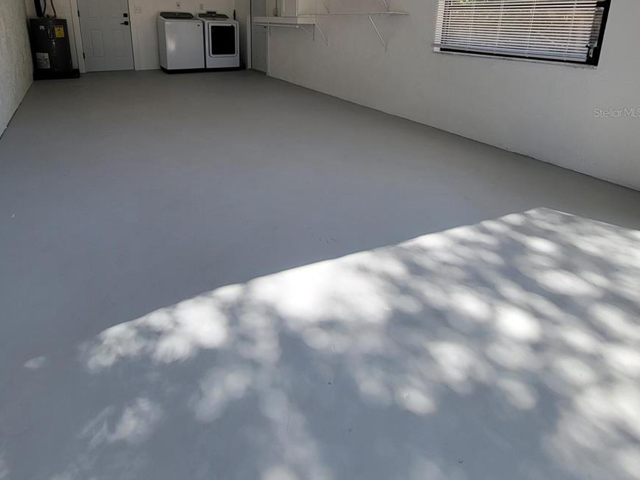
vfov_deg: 66.5
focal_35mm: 18
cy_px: 112
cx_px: 314
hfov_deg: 87.8
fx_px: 333
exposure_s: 1/383
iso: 50
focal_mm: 2.2
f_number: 2.2
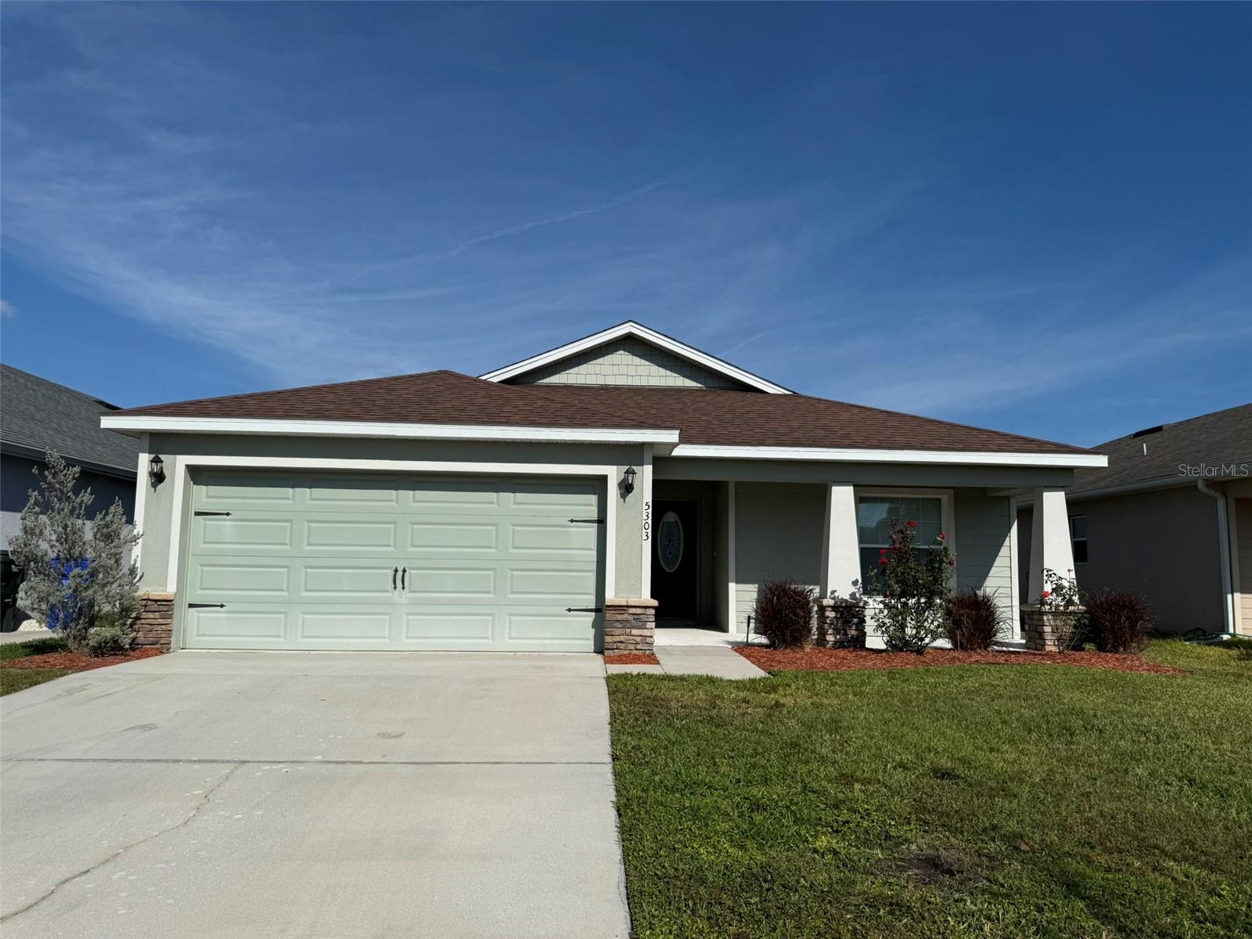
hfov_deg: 71.6
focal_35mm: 24
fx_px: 868
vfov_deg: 56.8
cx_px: 626
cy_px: 470
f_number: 1.78
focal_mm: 6.76
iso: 80
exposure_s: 1/11905
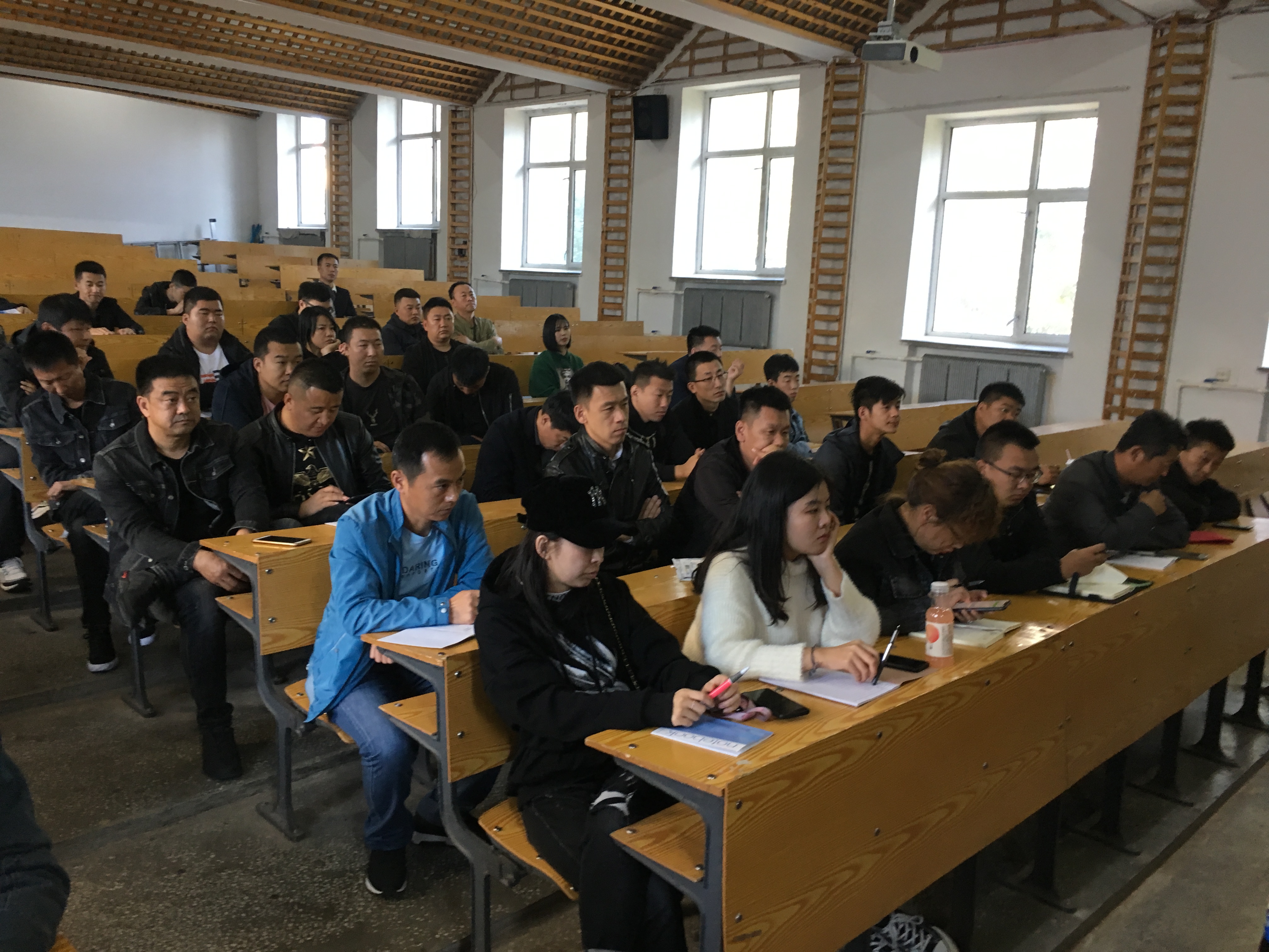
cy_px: 476
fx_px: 1063
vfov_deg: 48.2
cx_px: 634
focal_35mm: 29
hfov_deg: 61.7
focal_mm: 4.15
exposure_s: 1/33
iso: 125
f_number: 2.2
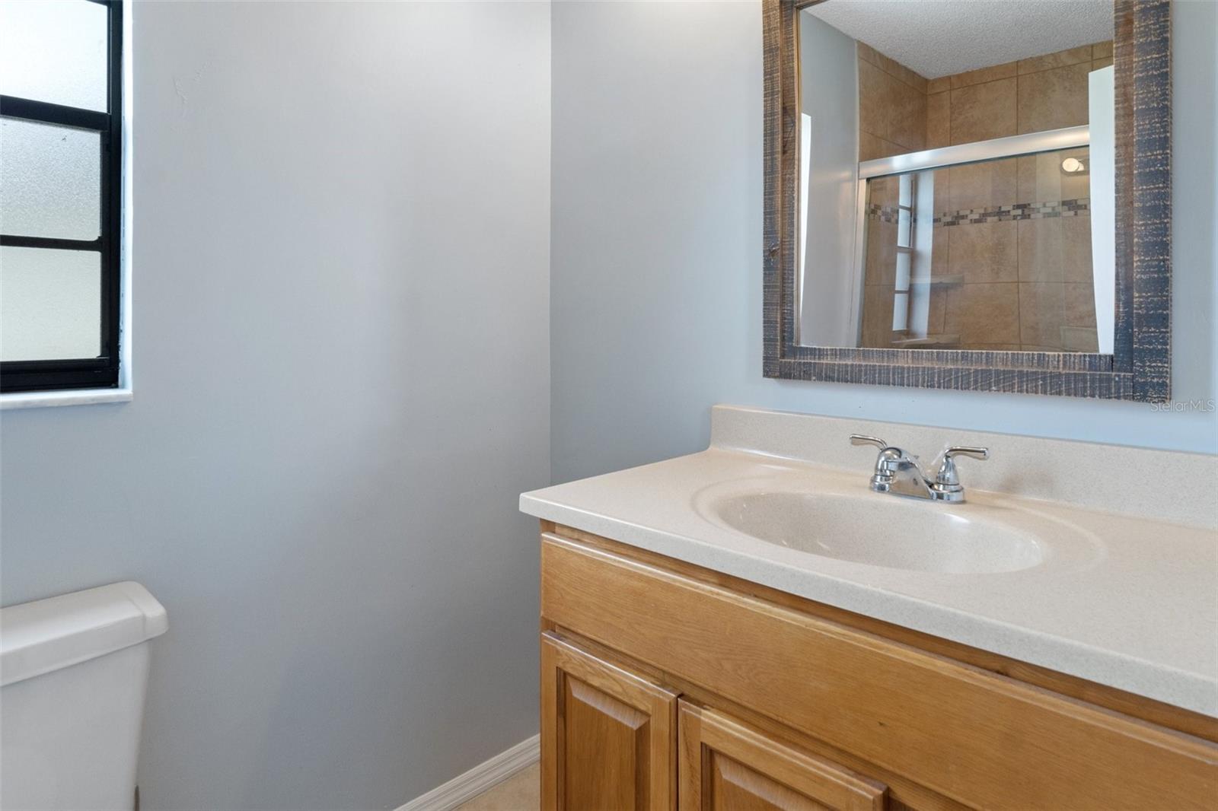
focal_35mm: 20
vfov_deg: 63.2
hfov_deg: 85.4
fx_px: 660
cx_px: 609
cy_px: 406
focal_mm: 13
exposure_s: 1/4
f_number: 8
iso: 640
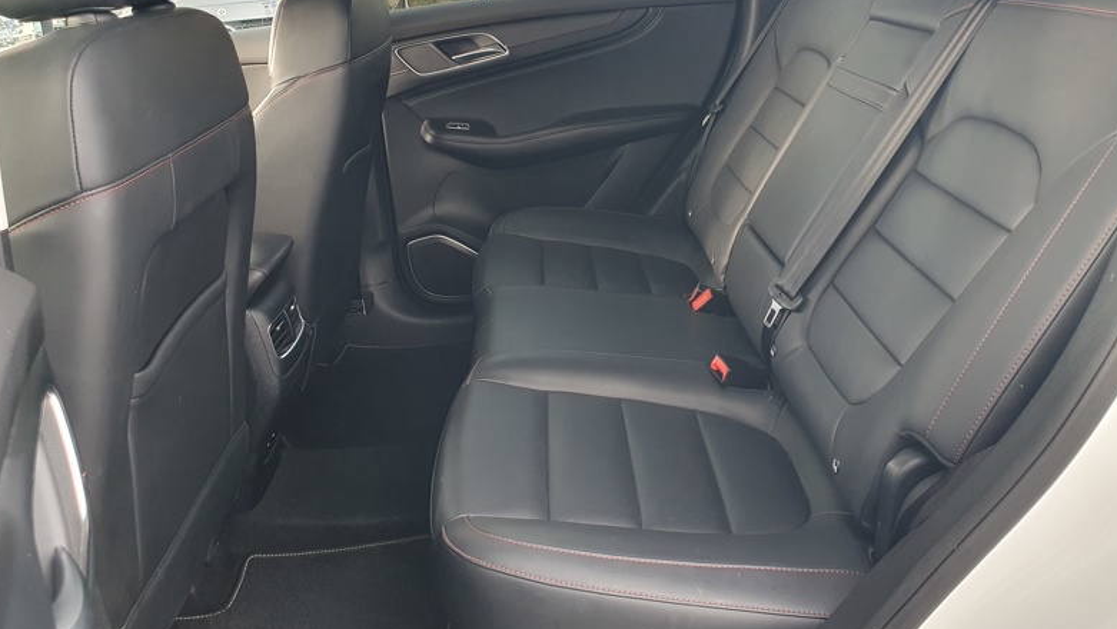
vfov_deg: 40.1
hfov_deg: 66.0
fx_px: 859
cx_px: 562
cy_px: 264
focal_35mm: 29
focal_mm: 4.32
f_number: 2.4
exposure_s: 1/100
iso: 160
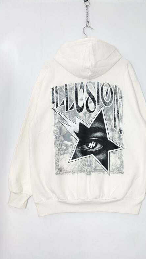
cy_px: 128
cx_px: 91
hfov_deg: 37.6
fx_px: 213
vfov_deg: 62.6
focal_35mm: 31
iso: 100
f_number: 1.8
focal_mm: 4.27
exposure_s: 1/15
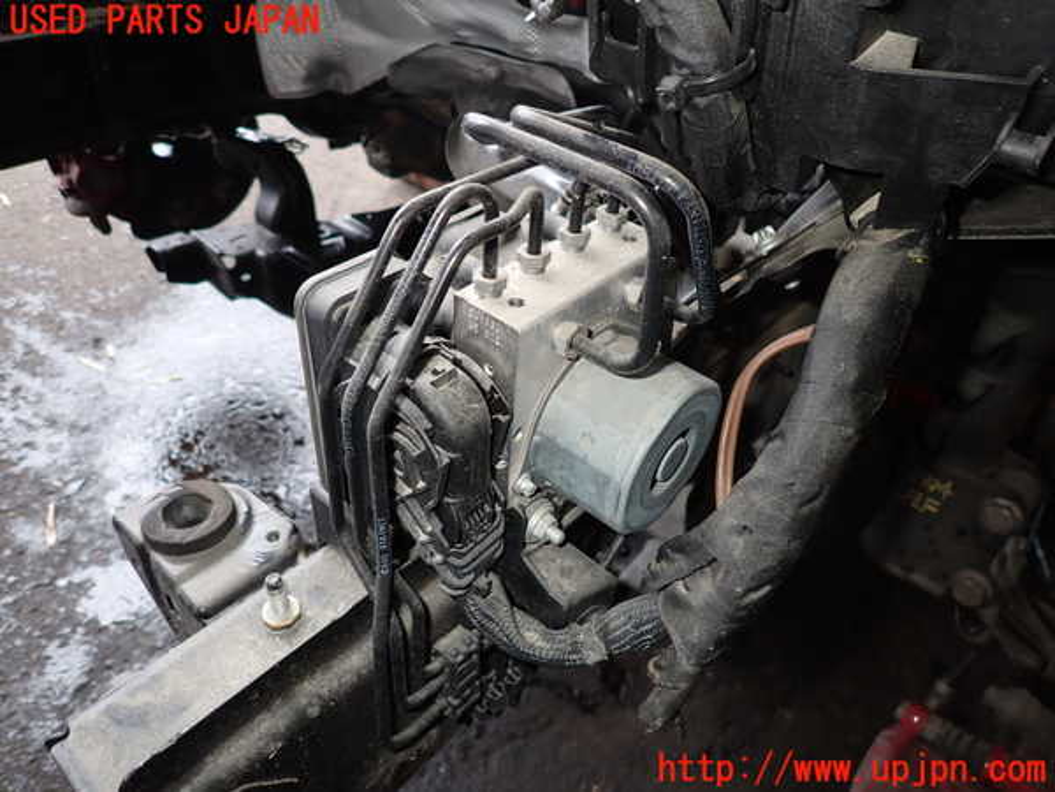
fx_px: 762
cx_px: 528
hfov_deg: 69.4
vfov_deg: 54.9
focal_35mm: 25
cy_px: 396
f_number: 5.6
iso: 160
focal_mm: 4.5
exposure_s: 1/30
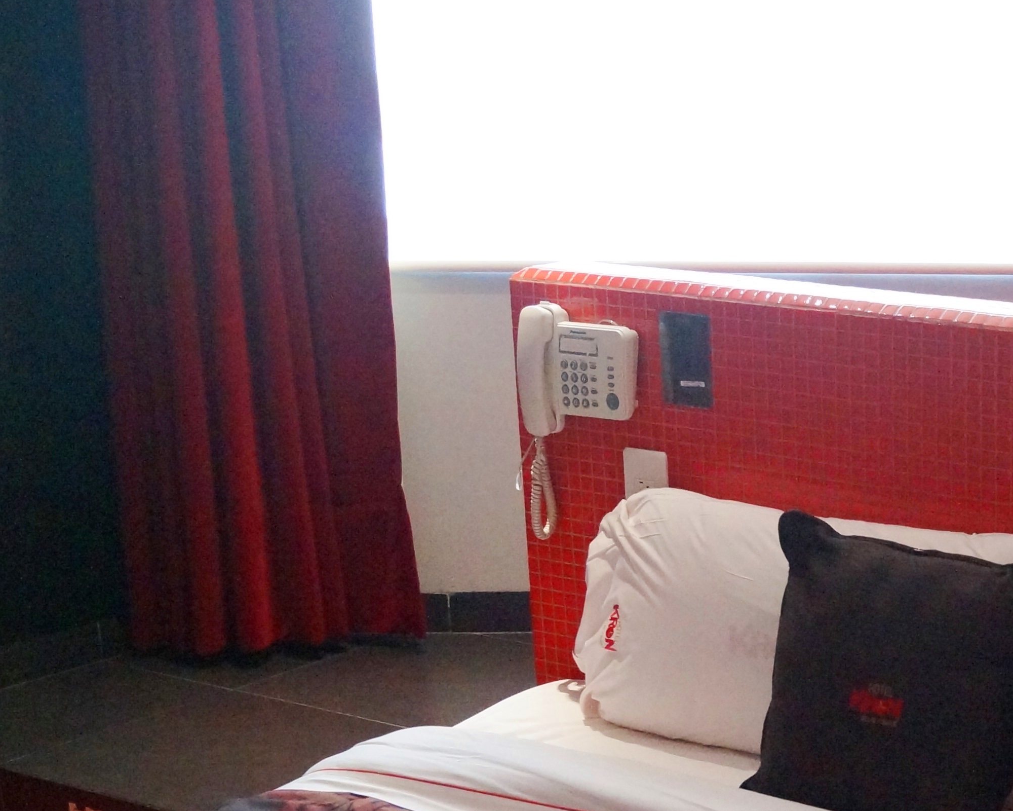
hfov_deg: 23.6
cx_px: 1098
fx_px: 2279
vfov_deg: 19.6
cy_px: 799
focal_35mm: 76
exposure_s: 1/160
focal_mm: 22
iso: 3200
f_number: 4
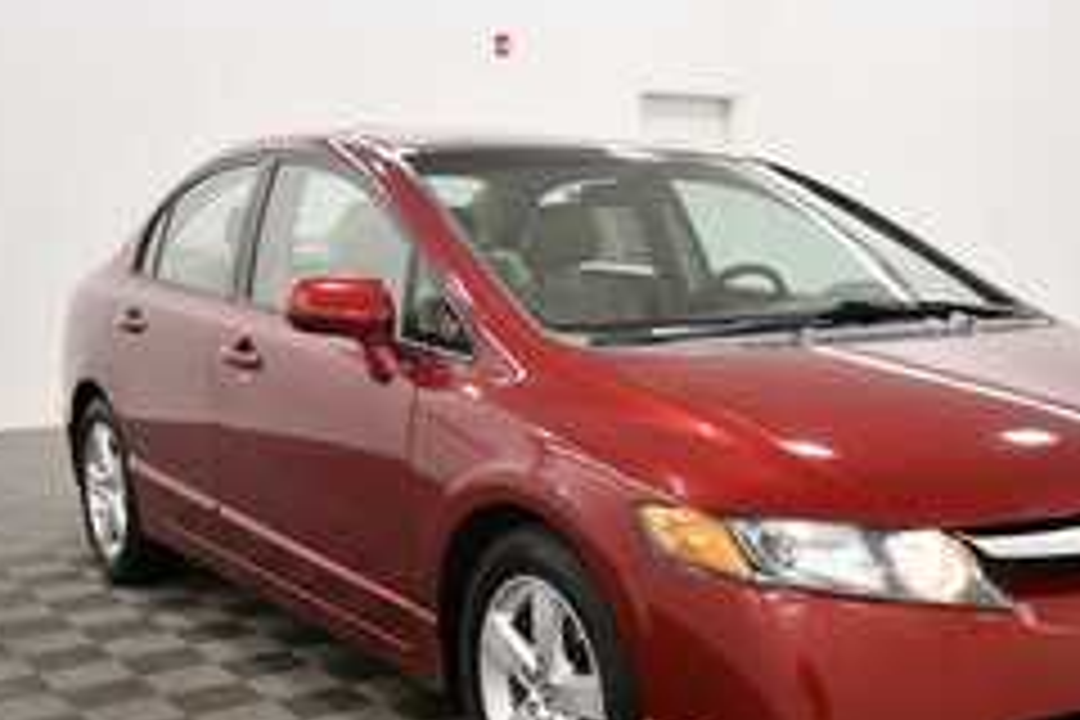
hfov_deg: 39.1
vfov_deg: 26.8
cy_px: 484
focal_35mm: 50
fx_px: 1500
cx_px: 724
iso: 1000
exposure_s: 1/125
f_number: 5.6
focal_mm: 20
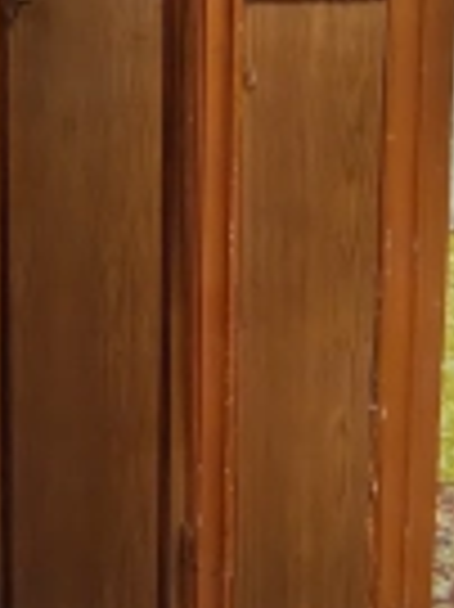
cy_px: 108
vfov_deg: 35.5
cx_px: 70
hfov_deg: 27.3
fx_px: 911
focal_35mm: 52
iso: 903
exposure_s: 1/16.7
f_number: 2.2
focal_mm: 1.65
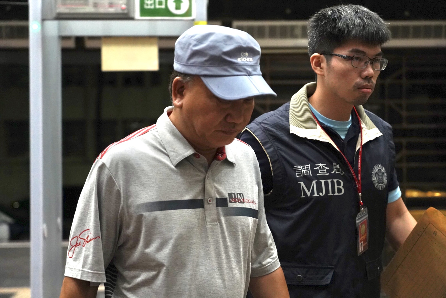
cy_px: 149
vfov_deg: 21.0
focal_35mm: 65
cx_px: 223
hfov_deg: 30.9
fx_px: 806
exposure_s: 1/320
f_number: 4
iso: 6400
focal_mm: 65
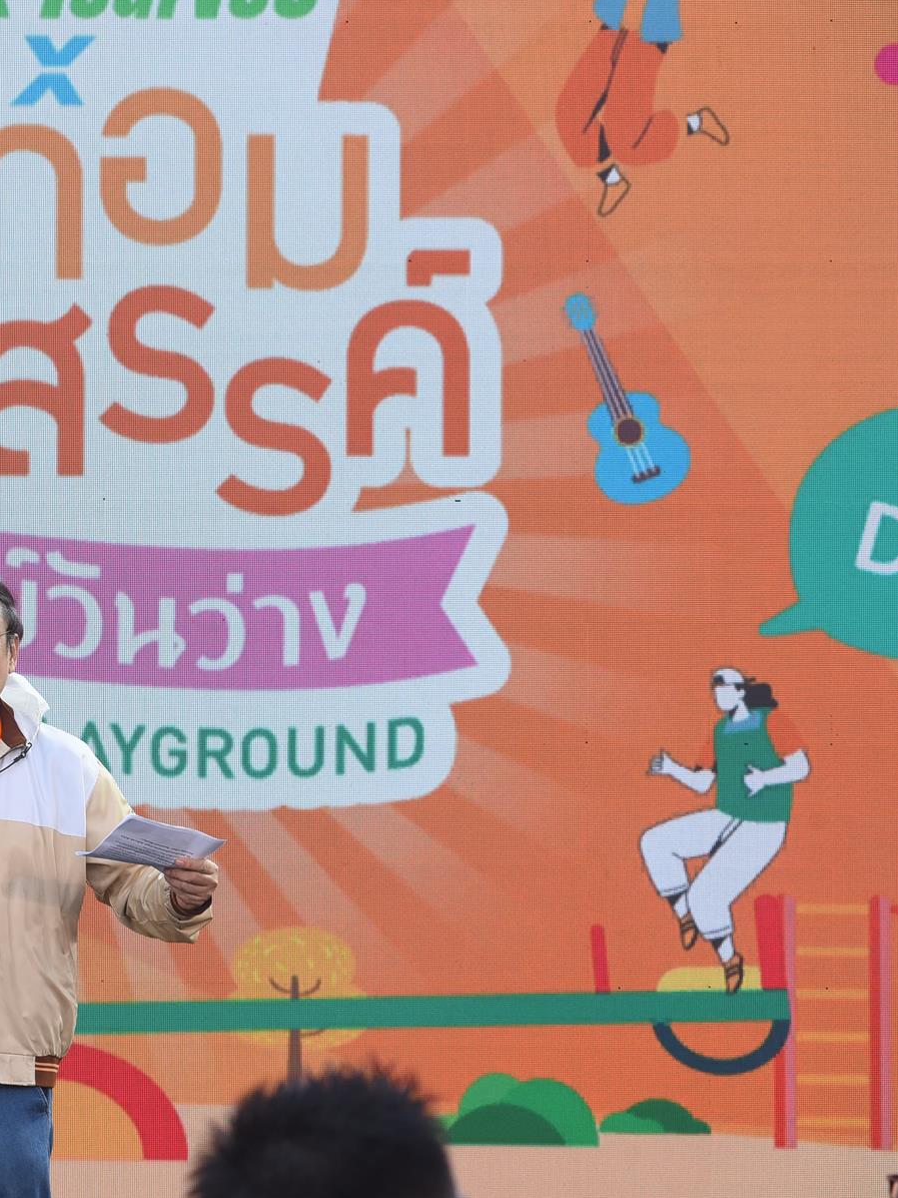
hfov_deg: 9.7
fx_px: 5258
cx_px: 3
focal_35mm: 152
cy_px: 599
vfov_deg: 13.0
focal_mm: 105
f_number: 8
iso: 400
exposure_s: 1/200
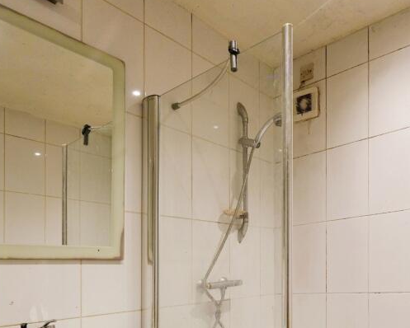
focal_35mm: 30
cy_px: 271
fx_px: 370
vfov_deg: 45.1
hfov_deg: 56.0
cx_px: 293
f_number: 4
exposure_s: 1/15
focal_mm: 10.5
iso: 400
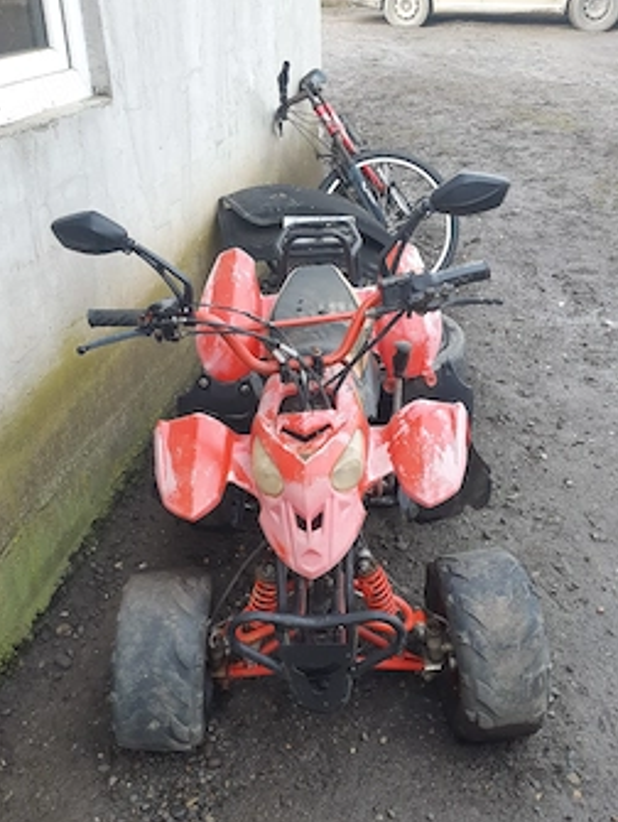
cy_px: 483
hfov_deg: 45.5
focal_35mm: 31
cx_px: 324
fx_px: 737
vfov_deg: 57.9
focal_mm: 3.93
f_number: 1.7
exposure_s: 1/135
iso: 40
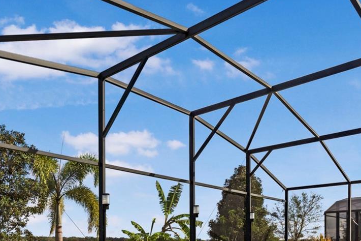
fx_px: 361
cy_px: 250
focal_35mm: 36
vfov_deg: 33.2
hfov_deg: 52.4
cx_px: 130
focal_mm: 16
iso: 400
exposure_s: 1/160
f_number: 8
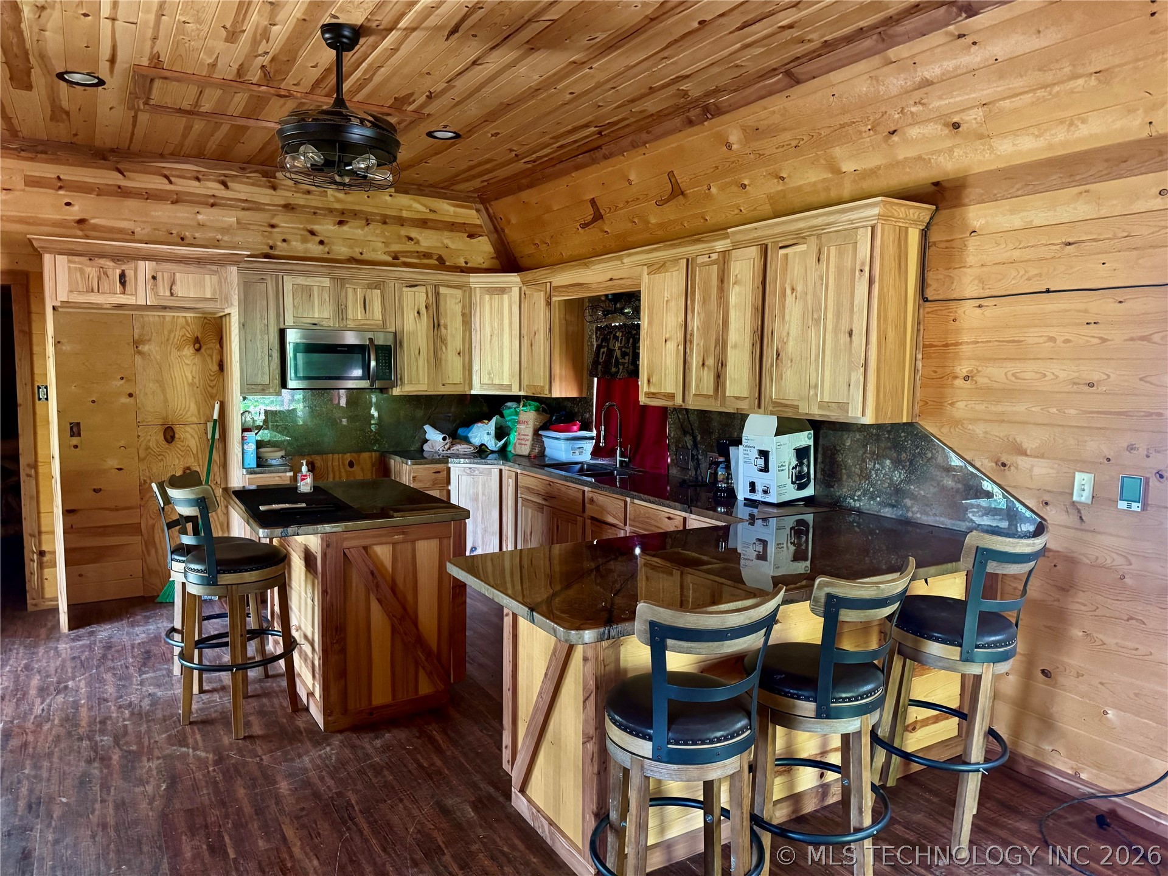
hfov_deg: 71.6
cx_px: 584
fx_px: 810
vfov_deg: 56.8
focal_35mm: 24
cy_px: 438
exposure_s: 1/60
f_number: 1.78
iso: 800
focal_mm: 6.76
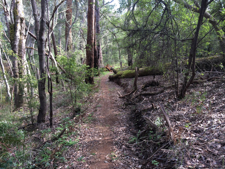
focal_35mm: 30
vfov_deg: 46.8
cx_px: 112
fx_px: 195
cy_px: 84
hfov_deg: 60.0
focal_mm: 4.12
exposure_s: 1/120
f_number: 2.2
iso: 64
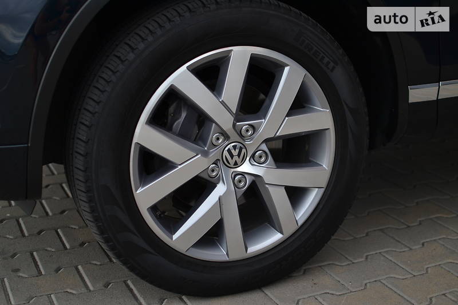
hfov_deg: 37.9
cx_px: 229
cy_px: 152
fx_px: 668
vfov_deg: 25.7
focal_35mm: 52
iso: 100
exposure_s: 1/1600
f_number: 1.8
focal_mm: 35
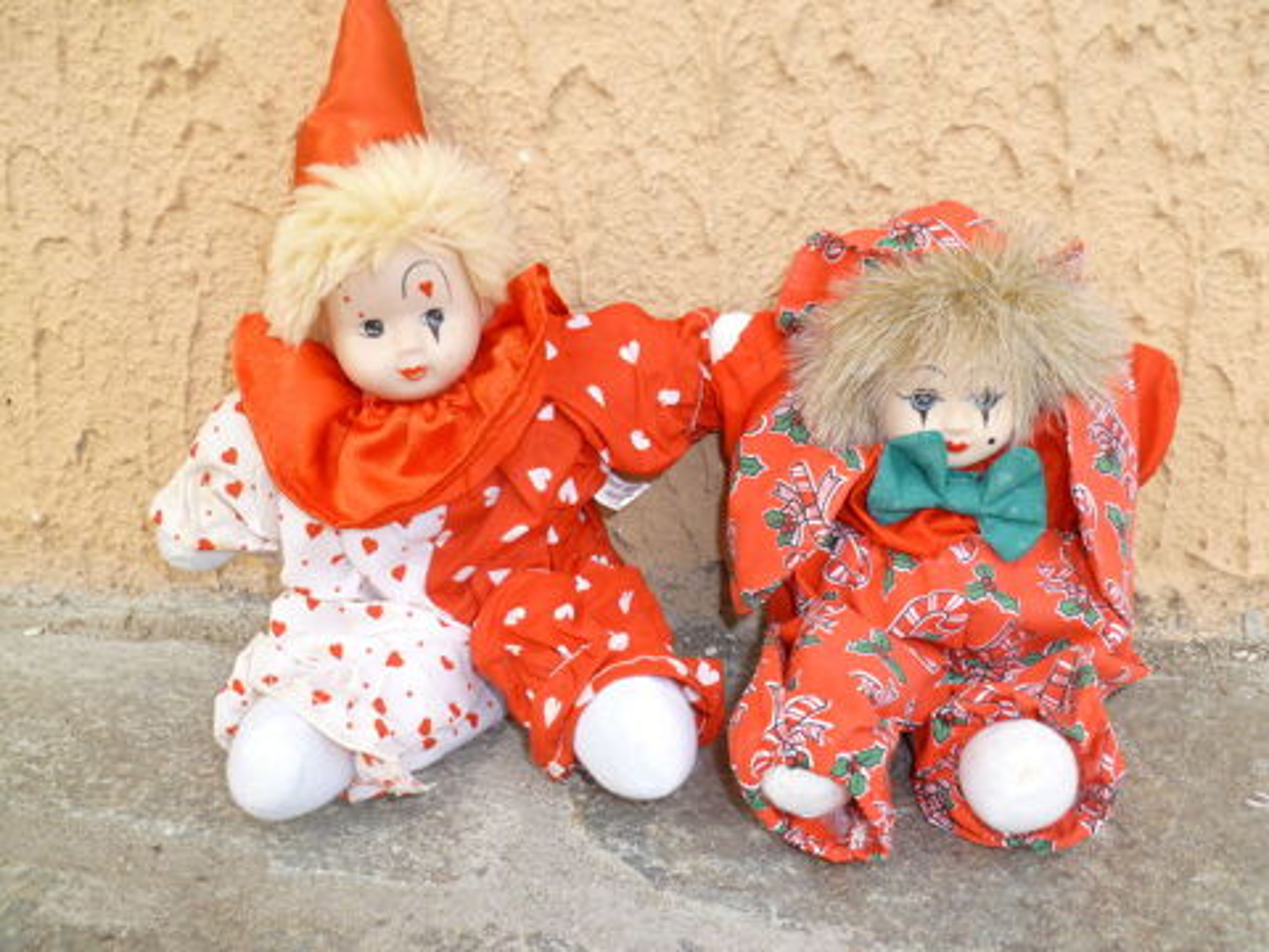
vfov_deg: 49.7
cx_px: 634
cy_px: 476
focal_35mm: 28
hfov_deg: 63.4
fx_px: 1026
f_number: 3.3
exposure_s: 1/125
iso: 100
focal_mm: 5
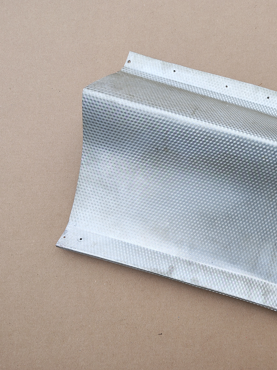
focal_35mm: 33
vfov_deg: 55.3
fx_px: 352
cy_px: 180
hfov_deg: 41.7
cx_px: 207
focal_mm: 5.56
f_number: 1.8
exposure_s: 1/139
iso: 100
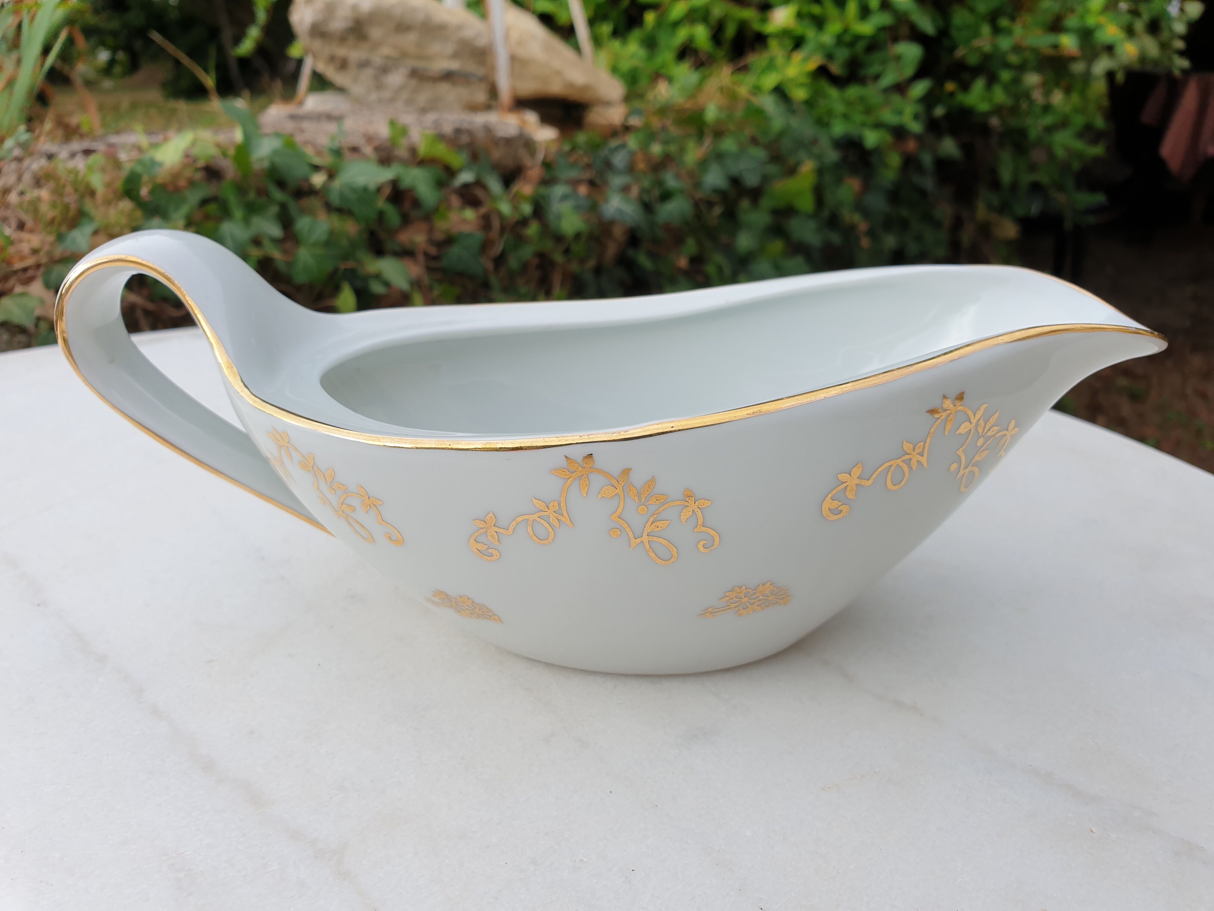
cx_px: 607
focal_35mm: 26
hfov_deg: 67.3
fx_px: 912
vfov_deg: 53.1
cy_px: 456
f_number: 2.4
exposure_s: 1/285
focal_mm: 4.3
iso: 50
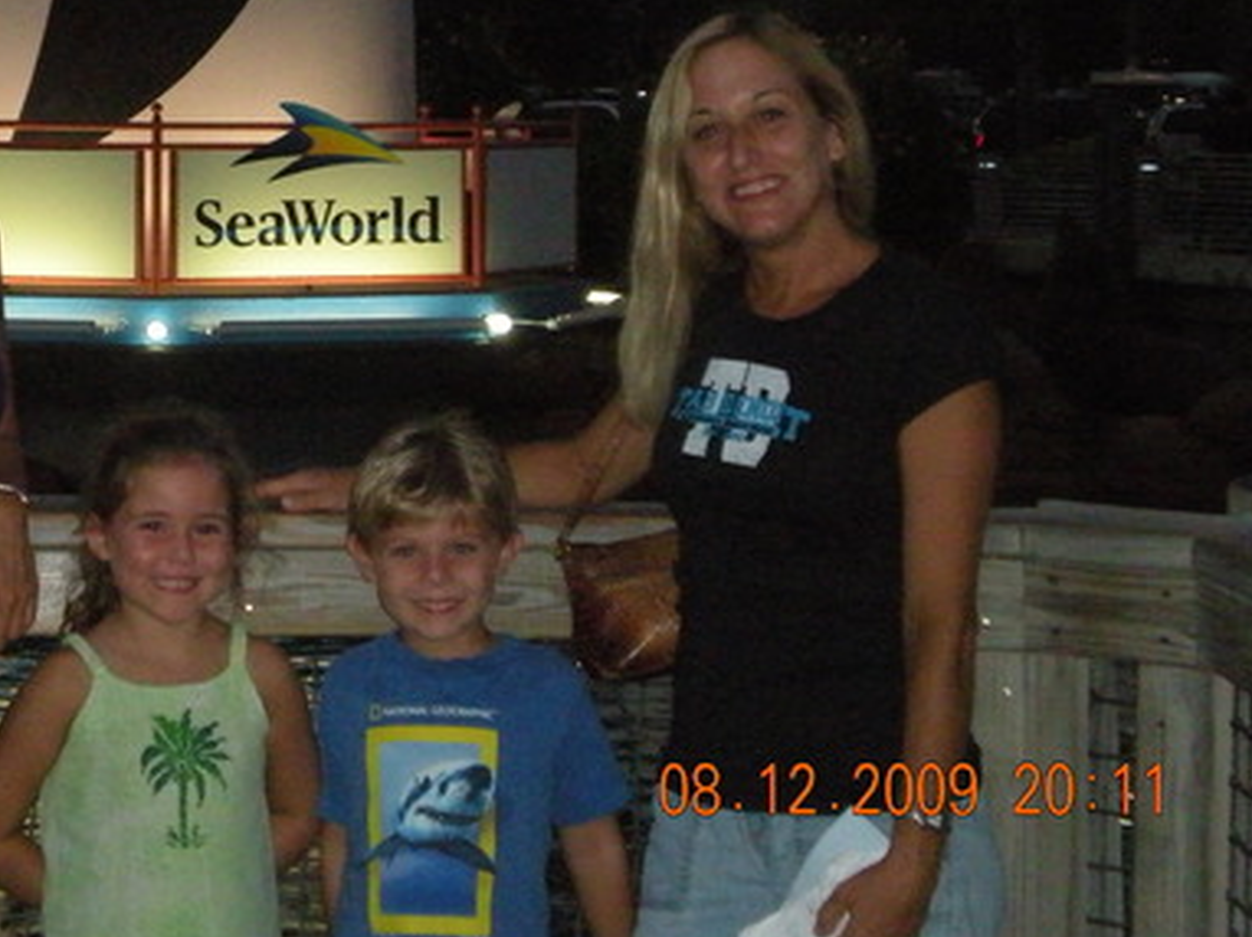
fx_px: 4482
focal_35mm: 124
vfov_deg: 11.9
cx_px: 256
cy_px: 167
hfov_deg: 15.8
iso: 800
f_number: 4.6
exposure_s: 1/125
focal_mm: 12.3
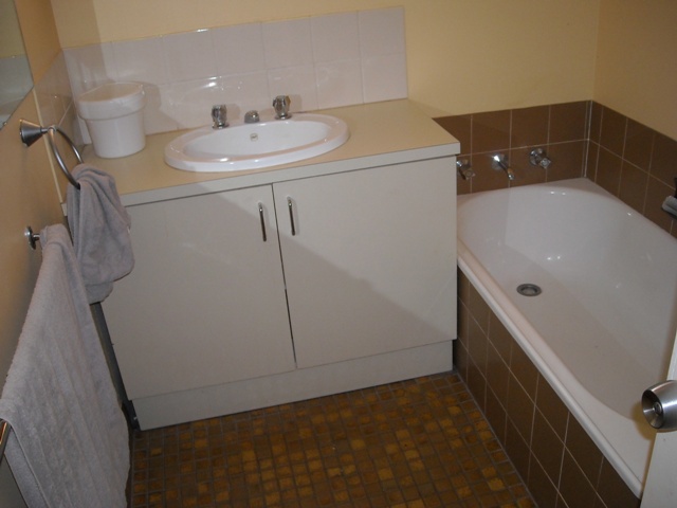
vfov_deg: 40.7
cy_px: 254
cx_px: 338
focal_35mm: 35
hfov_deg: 52.6
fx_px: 685
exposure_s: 1/60
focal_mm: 5.7
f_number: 2.8
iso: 200
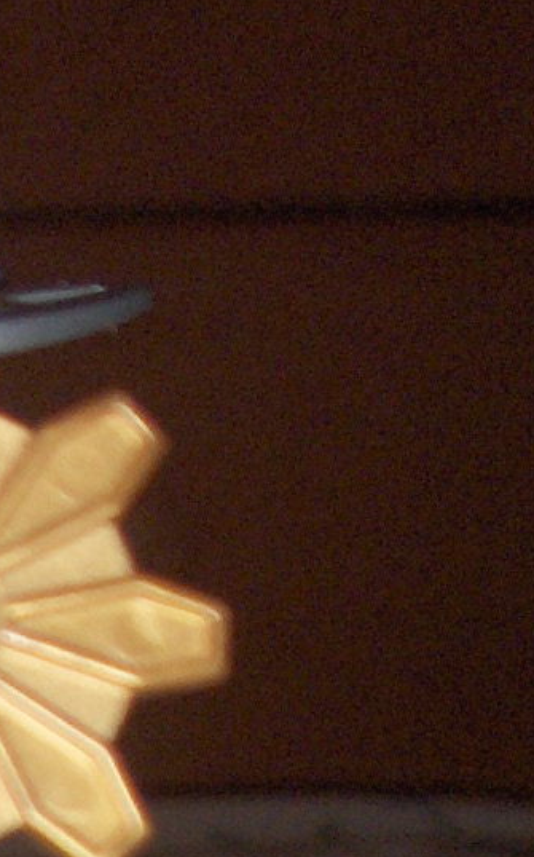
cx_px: -808
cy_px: 1759
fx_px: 4663
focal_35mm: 200
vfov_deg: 9.7
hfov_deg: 6.2
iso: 100
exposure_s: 1/60
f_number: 2.8
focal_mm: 8
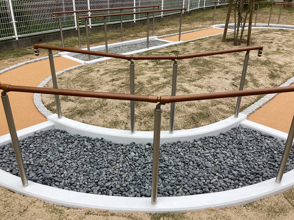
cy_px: 110
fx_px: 263
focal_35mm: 31
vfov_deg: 45.4
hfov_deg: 58.4
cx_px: 147
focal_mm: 3.3
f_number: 2.4
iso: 25
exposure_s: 1/582
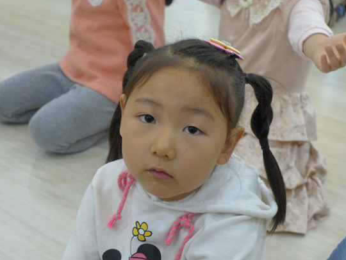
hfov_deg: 25.3
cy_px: 148
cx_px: 184
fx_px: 770
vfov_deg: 19.1
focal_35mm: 77
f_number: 2
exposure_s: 1/400
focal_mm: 12.8
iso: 800
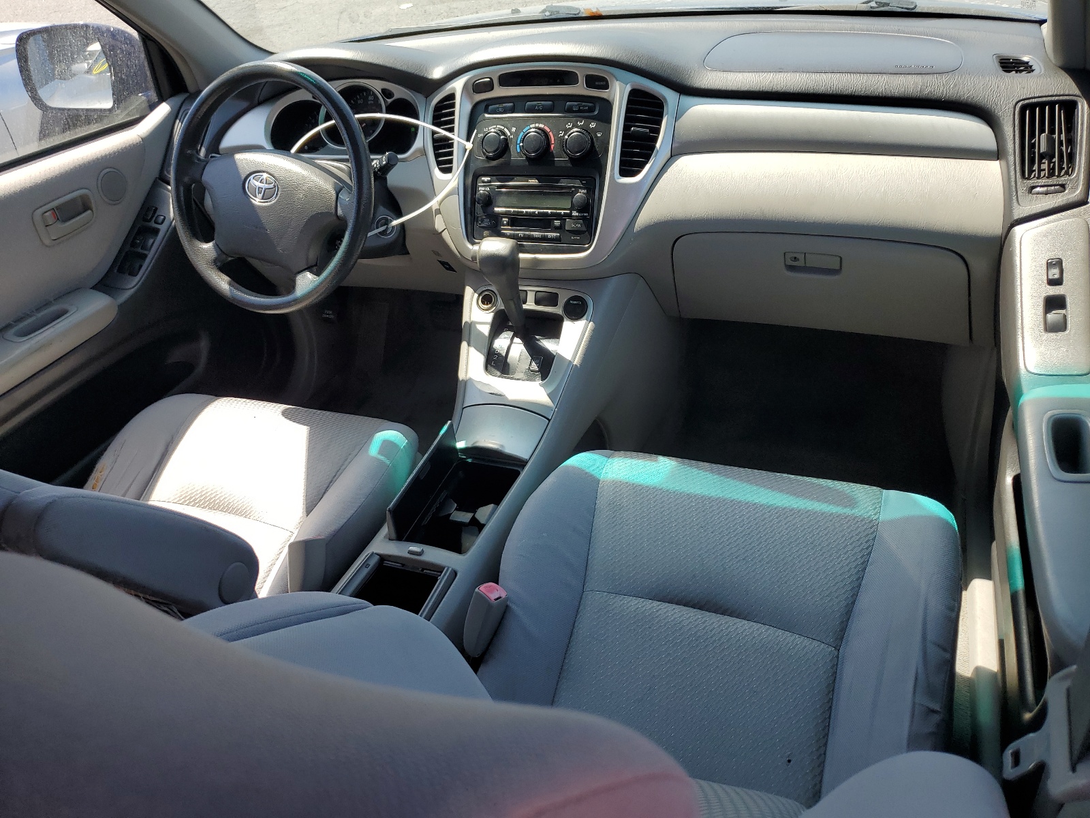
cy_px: 409
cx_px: 545
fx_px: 819
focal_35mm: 26
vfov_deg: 53.1
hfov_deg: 67.3
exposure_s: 1/909
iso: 50
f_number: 1.5
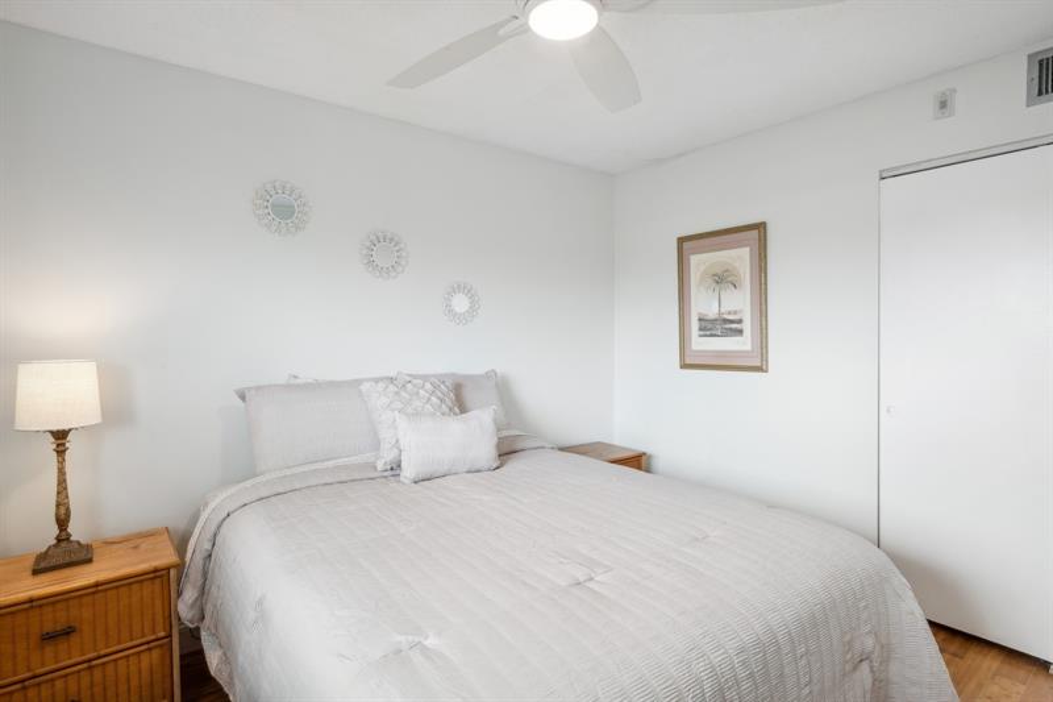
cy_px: 351
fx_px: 526
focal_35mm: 18
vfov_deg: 67.4
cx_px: 526
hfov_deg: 90.0
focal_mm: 18
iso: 200
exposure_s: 1/13
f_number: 10
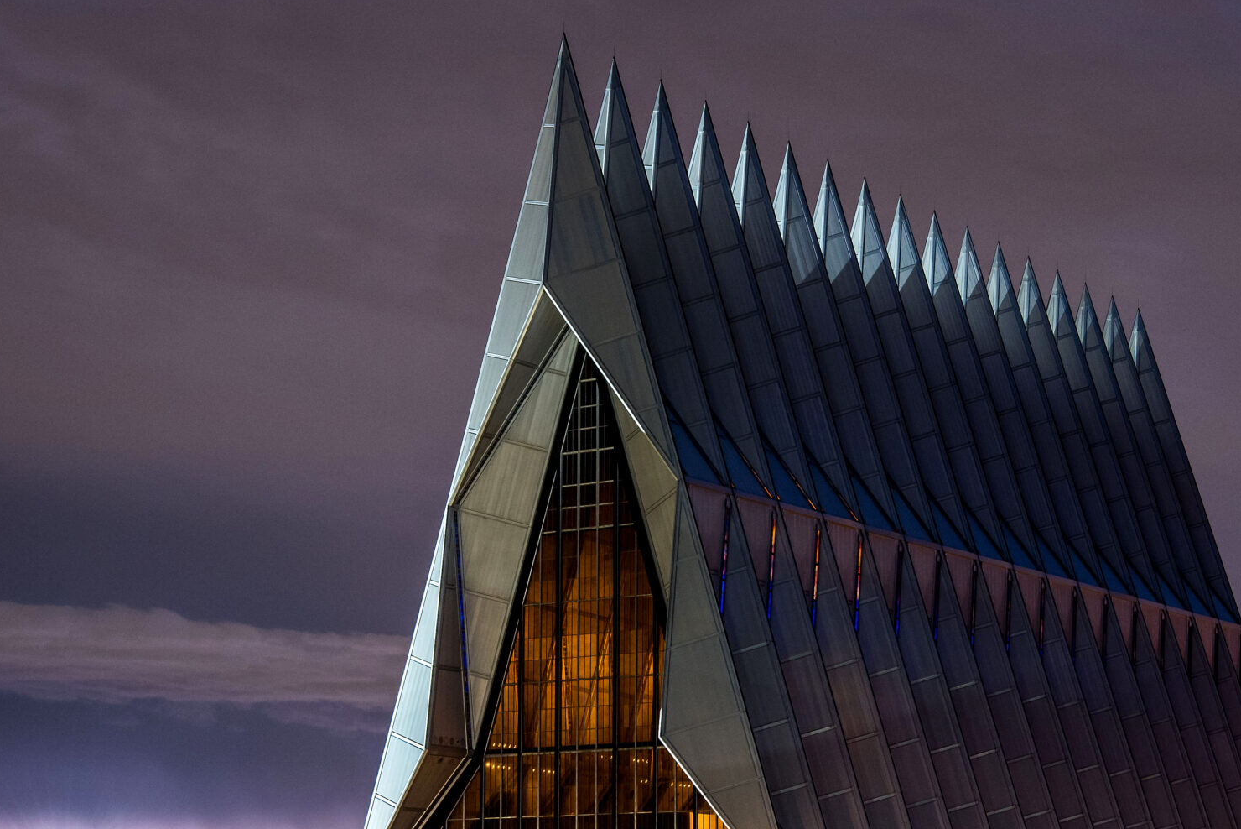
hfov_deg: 24.5
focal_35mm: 83
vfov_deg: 16.4
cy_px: 539
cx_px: 672
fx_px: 2862
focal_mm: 48
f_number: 10
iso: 1000
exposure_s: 6
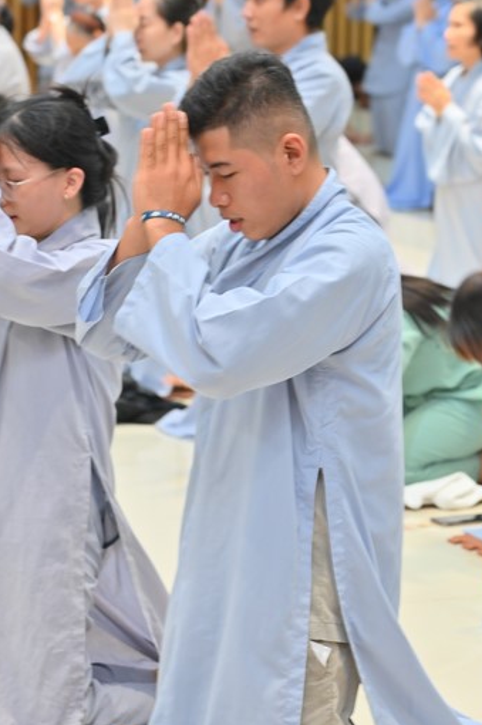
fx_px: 3079
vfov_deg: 13.4
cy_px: 397
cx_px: 212
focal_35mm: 153
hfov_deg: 9.0
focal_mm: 120
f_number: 5
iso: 1600
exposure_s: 1/60
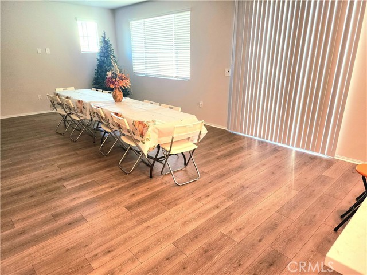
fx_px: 244
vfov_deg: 58.9
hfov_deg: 73.9
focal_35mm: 23
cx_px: 184
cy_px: 138
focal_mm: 6.4
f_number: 1.8
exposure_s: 1/120
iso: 200
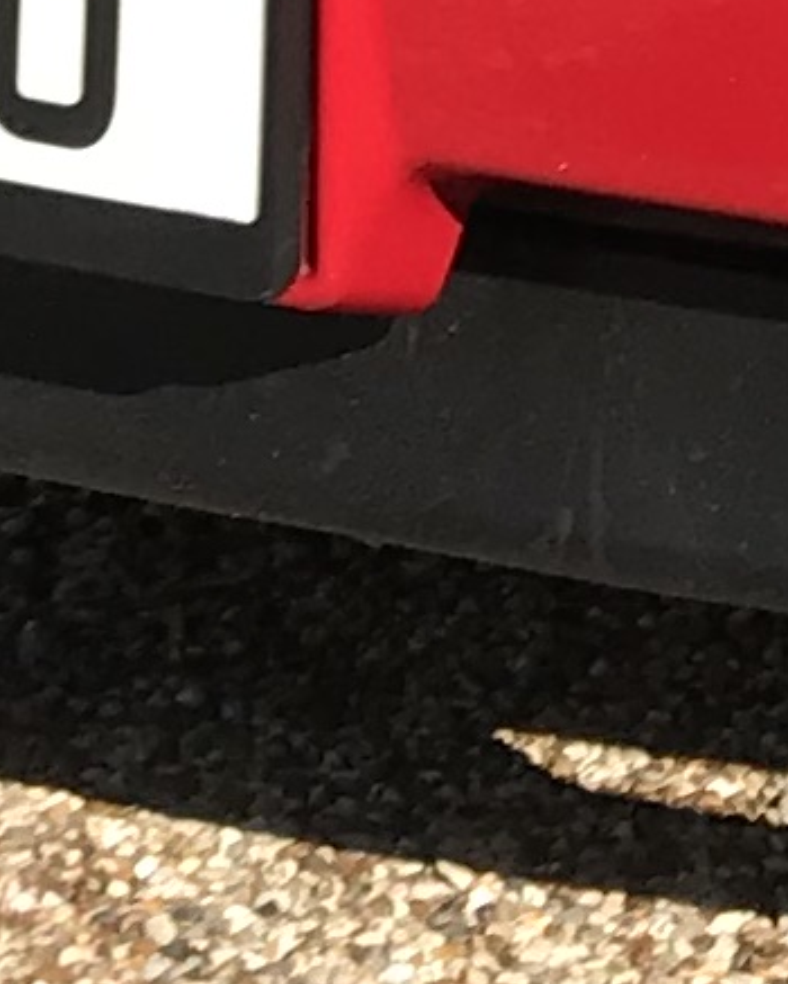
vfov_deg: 7.1
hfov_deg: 6.0
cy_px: -1567
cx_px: 1342
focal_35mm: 252
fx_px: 7341
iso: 20
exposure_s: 1/1546
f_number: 1.8
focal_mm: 3.99
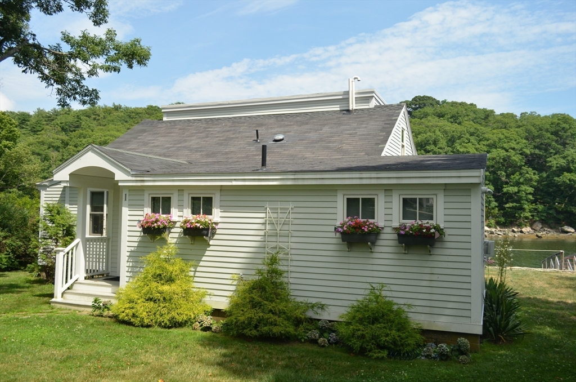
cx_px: 288
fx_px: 479
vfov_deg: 43.4
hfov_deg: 62.0
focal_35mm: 30
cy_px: 191
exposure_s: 1/4000
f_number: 5
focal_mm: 20
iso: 640
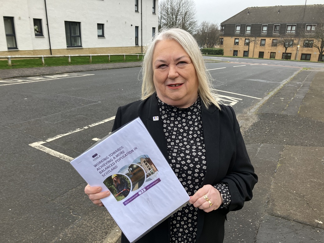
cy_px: 122
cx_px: 162
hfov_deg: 63.4
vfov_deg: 49.7
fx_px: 262
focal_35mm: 28
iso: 32
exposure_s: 1/121
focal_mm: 3.99
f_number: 1.8
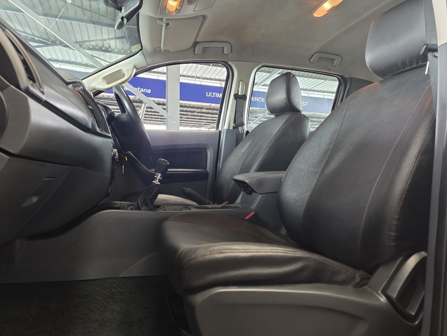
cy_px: 174
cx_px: 217
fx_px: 310
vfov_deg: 56.8
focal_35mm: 24
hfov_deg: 71.6
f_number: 1.7
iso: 500
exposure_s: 1/100
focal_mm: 6.25
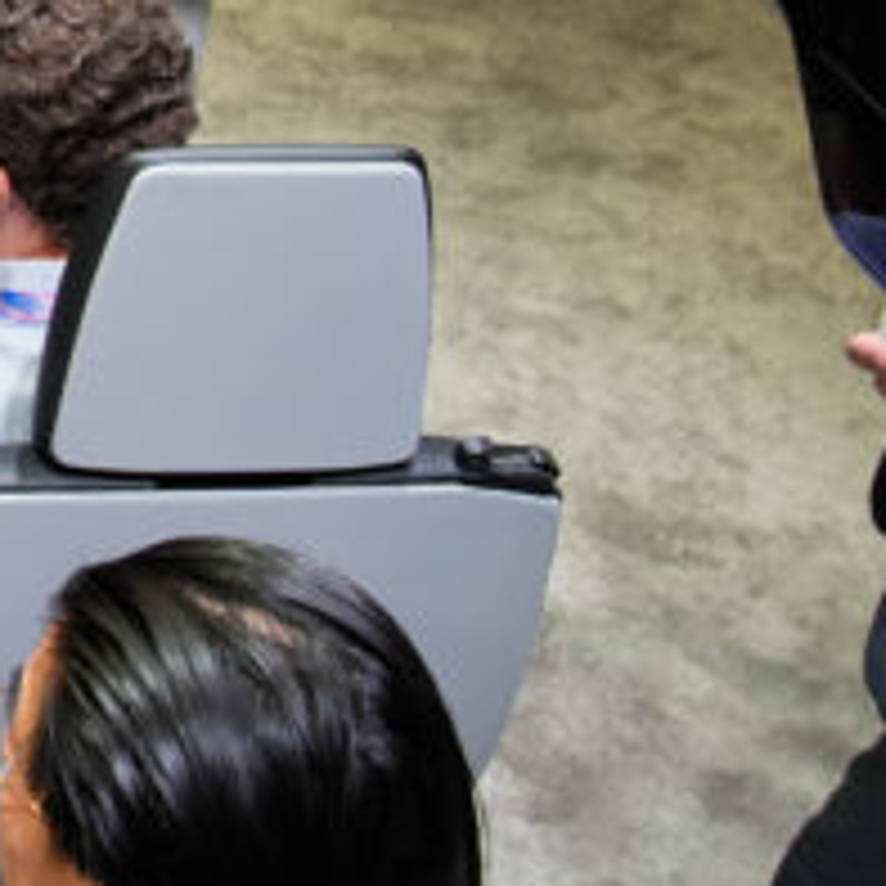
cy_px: -103
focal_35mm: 70
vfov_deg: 23.1
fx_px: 2027
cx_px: -501
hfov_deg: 20.5
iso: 800
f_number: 3.5
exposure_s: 1/250
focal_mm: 24
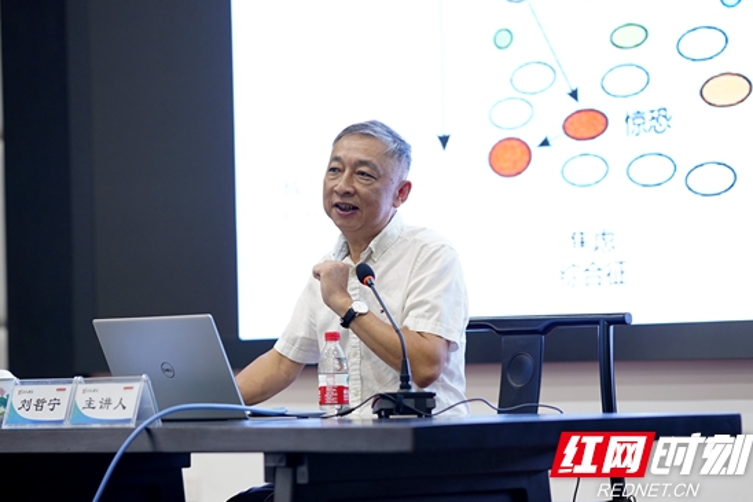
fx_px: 2906
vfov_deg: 9.9
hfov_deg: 14.8
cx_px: 361
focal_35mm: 139
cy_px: 241
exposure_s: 1/200
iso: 400
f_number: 1.4
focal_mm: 85
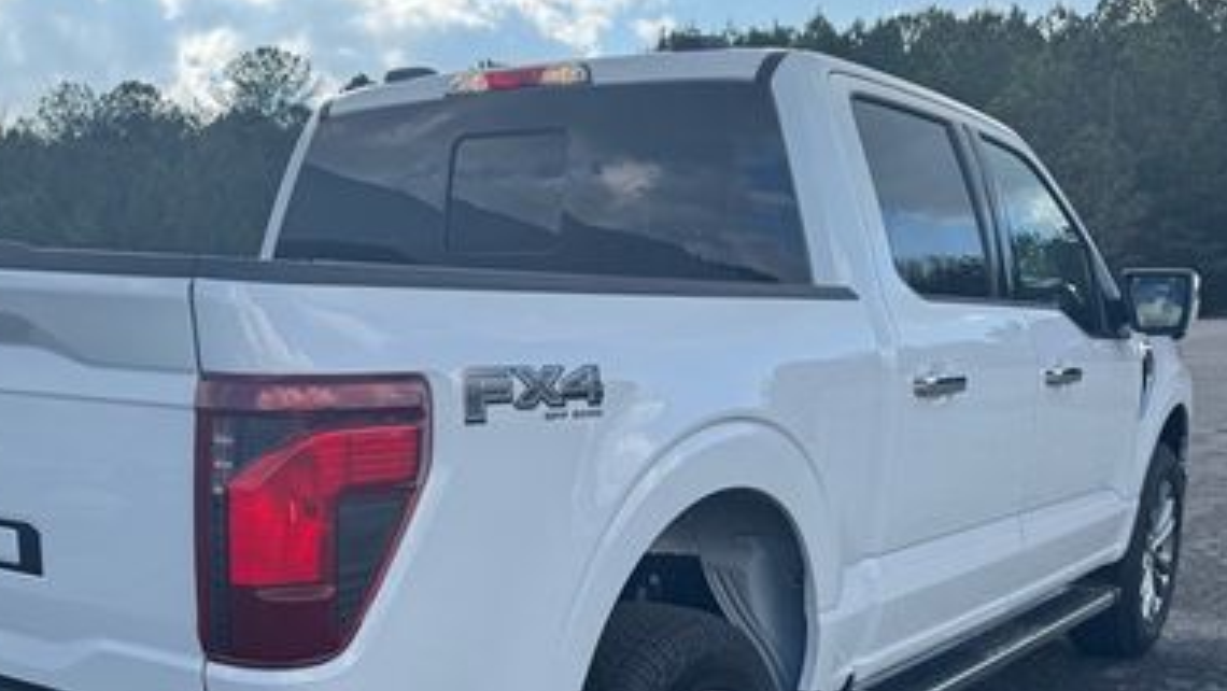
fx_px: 1432
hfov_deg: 45.3
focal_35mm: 44
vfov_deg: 26.7
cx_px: 365
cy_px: 536
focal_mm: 6.76
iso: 80
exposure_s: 1/2415
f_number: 1.78
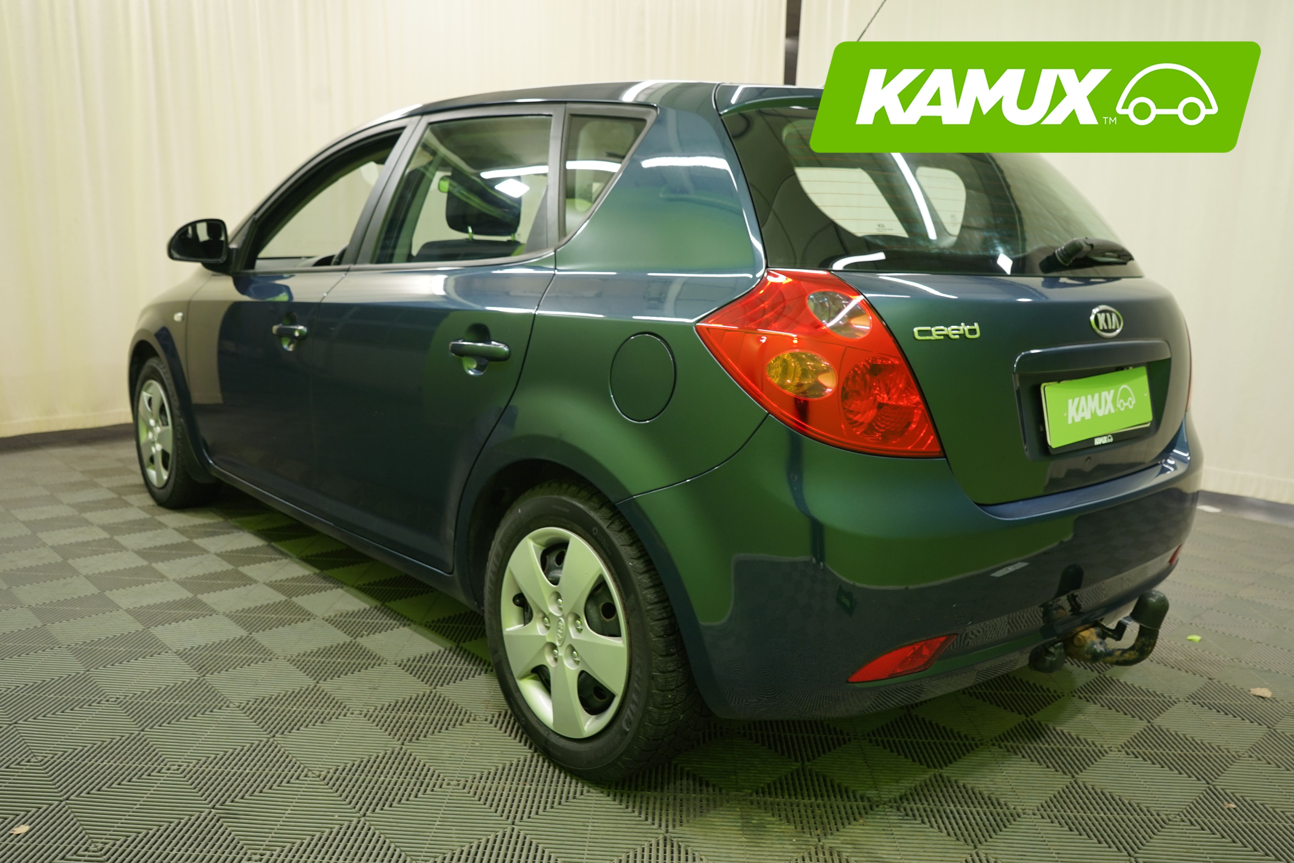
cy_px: 432
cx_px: 647
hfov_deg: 65.5
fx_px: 1006
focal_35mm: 28
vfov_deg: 46.4
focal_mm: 28
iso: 320
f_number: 5.6
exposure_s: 1/13
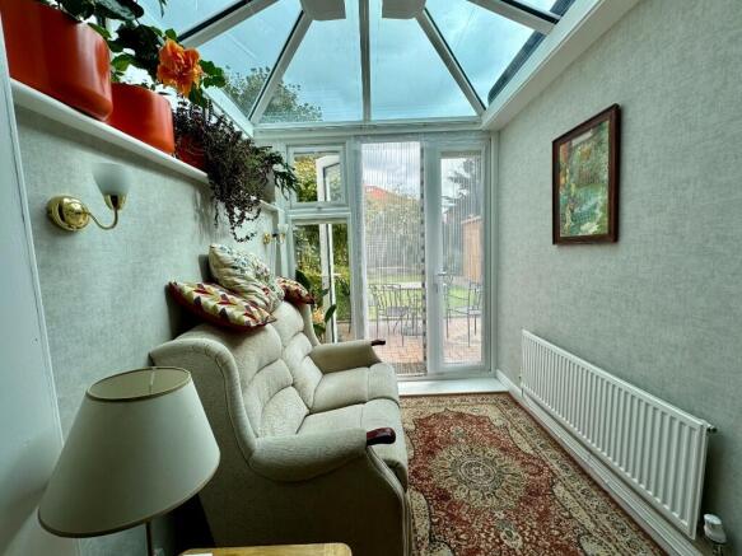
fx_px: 300
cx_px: 371
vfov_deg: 85.7
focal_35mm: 14
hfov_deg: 102.1
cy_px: 278
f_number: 2.2
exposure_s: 1/569
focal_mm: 2.22
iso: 50
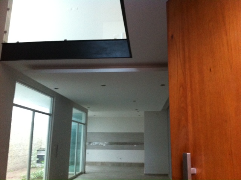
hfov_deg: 52.7
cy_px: 90
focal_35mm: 35
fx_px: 243
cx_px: 120
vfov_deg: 40.6
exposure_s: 1/15
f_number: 2.8
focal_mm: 3.85
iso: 320
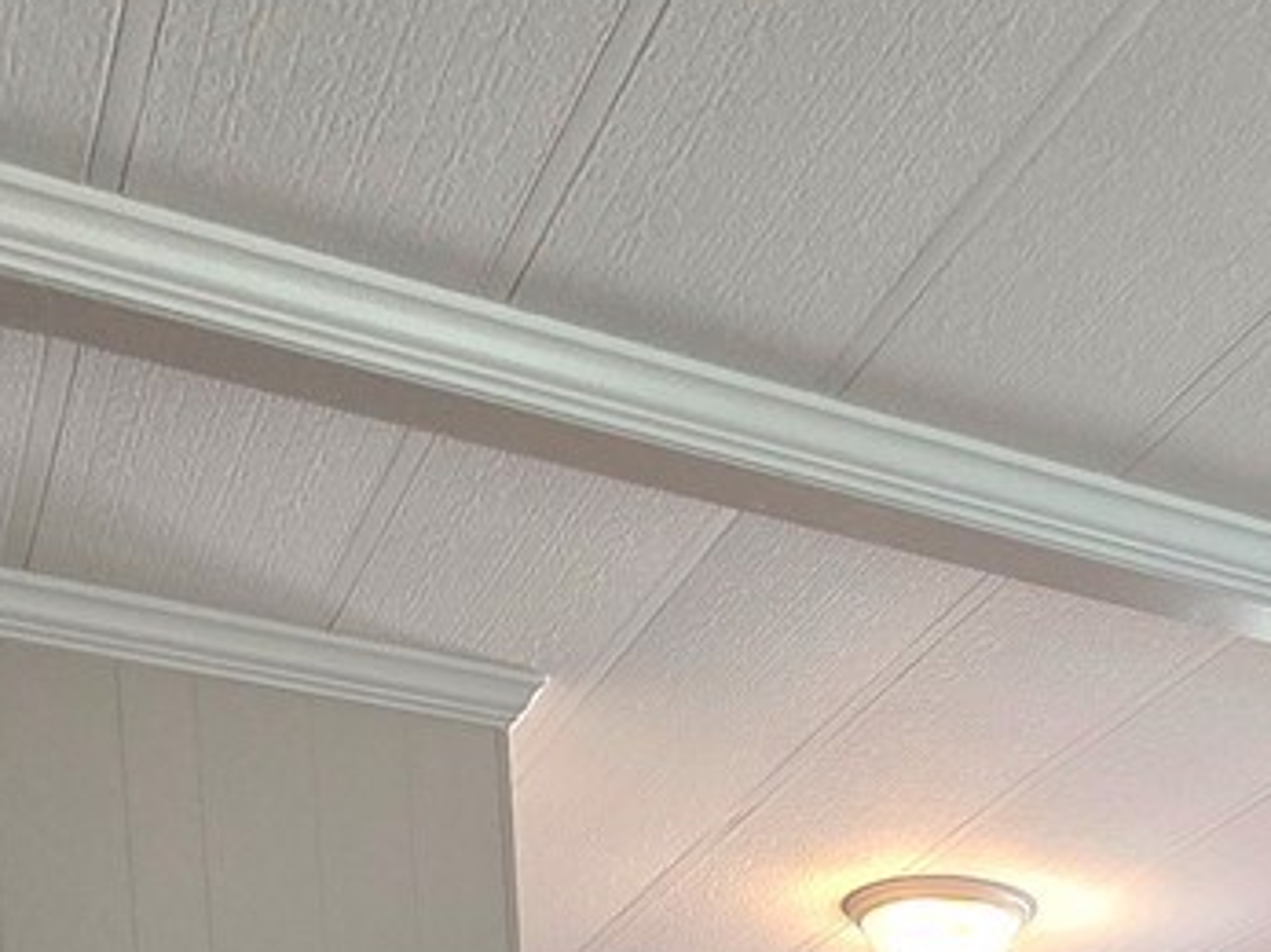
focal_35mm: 60
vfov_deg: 17.8
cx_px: 1253
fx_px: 2202
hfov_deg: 30.1
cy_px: 1853
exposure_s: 1/120
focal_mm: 2.2
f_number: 1.9
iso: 100
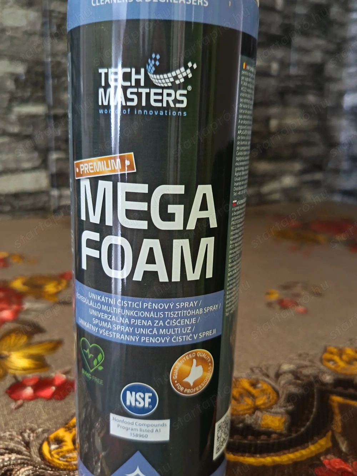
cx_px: 178
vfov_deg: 60.0
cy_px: 238
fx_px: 413
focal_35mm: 30
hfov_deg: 46.8
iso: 3684
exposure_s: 1/25
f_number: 1.75
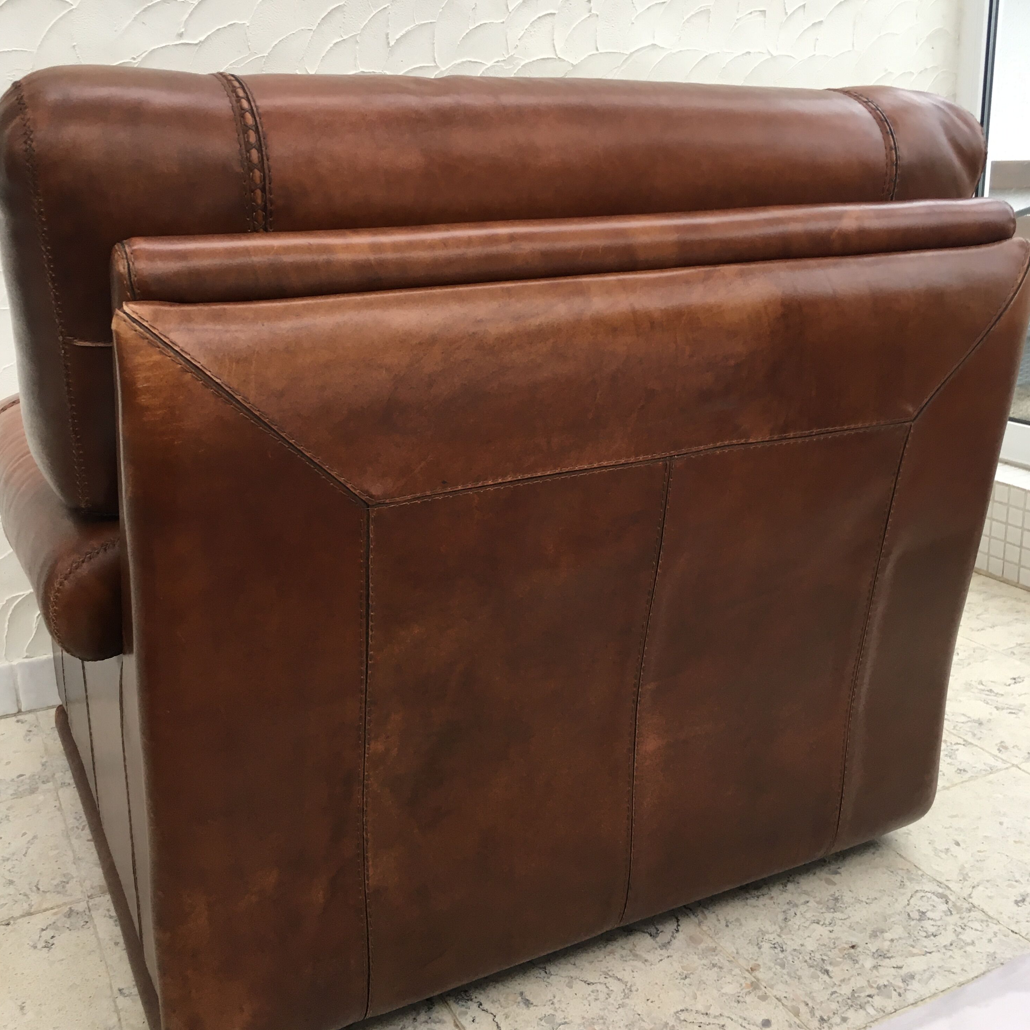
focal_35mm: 35
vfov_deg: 47.1
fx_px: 1178
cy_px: 458
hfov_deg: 47.2
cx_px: 519
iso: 40
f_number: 2.2
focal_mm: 4.15
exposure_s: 1/33
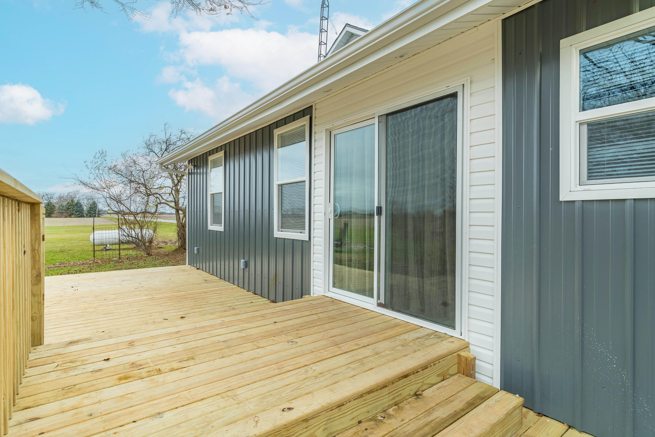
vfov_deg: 67.4
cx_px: 311
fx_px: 327
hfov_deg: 89.9
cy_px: 214
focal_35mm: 18
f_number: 8
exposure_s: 1/250
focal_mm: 17
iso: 500
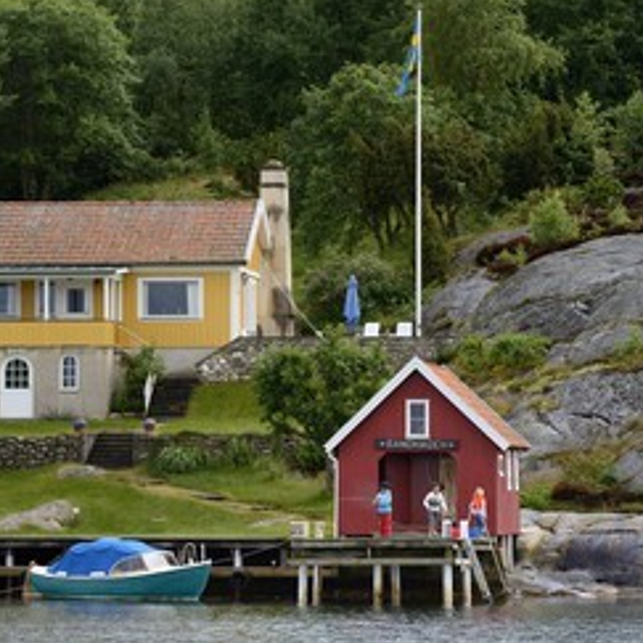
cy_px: 302
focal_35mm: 213
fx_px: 4476
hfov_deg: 8.2
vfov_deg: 8.2
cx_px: 196
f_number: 4.5
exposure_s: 1/500
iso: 200
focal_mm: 145
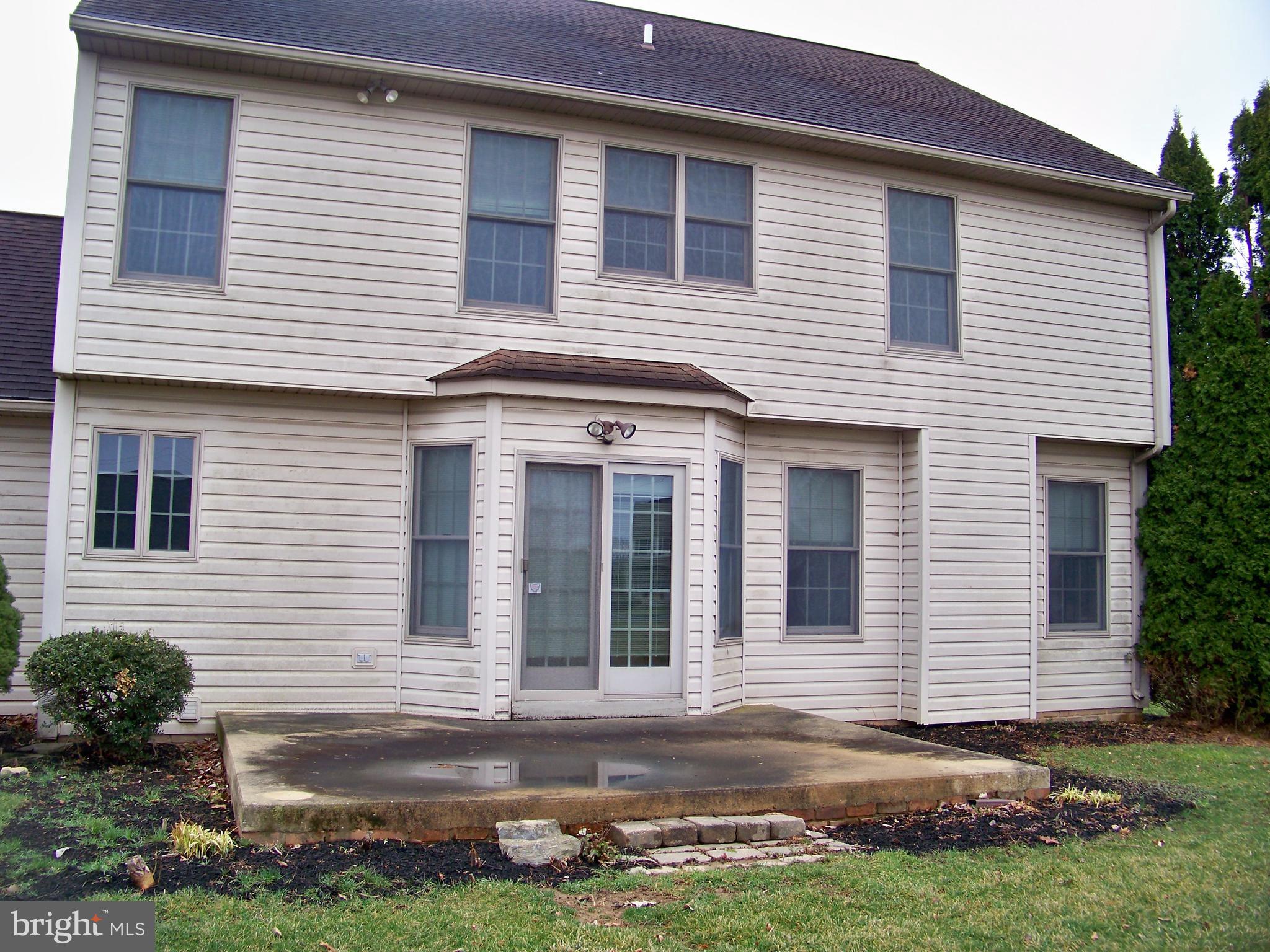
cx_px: 635
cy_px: 476
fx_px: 1211
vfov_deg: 42.9
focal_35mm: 33
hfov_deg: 55.4
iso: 64
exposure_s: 1/100
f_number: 2.8
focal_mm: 5.85
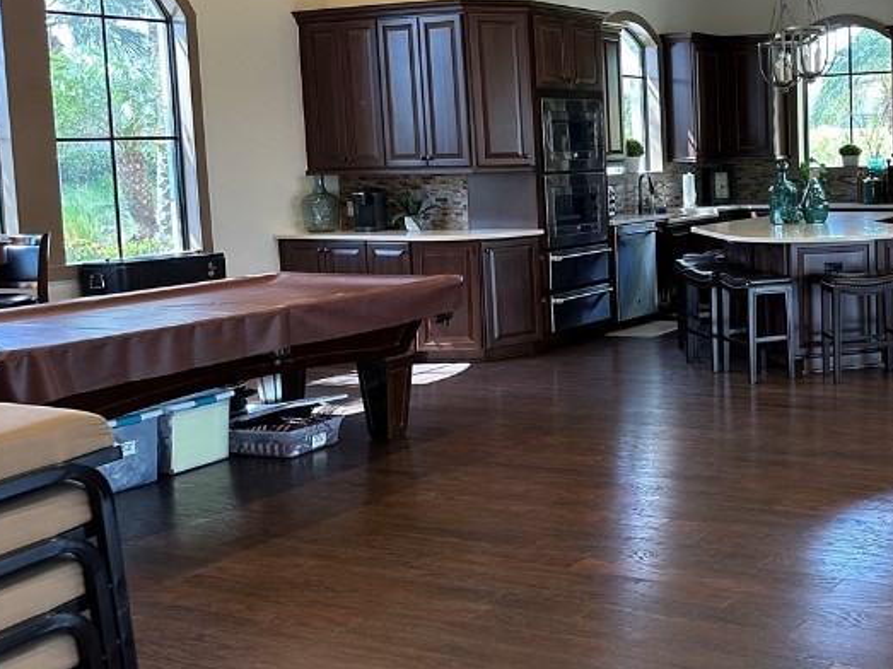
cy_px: 261
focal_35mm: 47
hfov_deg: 37.9
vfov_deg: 30.8
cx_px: 796
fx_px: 1212
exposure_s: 1/60
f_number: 1.78
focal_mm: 6.86
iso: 250
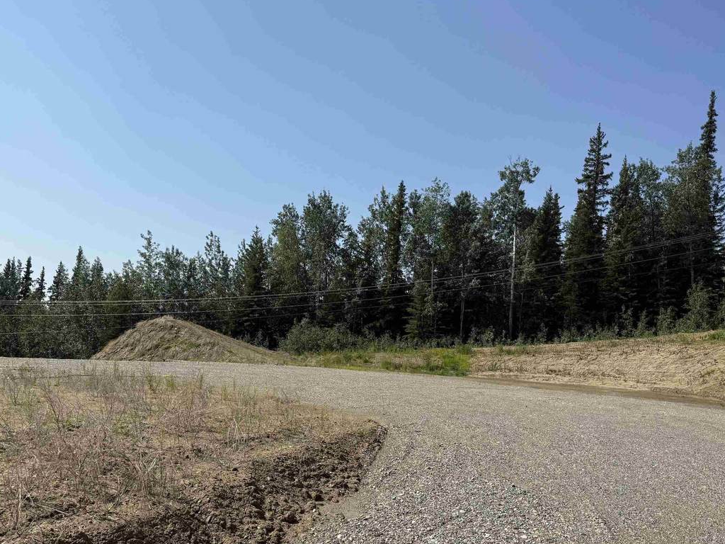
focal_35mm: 30
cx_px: 392
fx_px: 628
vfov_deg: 46.5
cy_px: 329
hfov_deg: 59.9
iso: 80
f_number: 1.78
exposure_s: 1/6711
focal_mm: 6.76
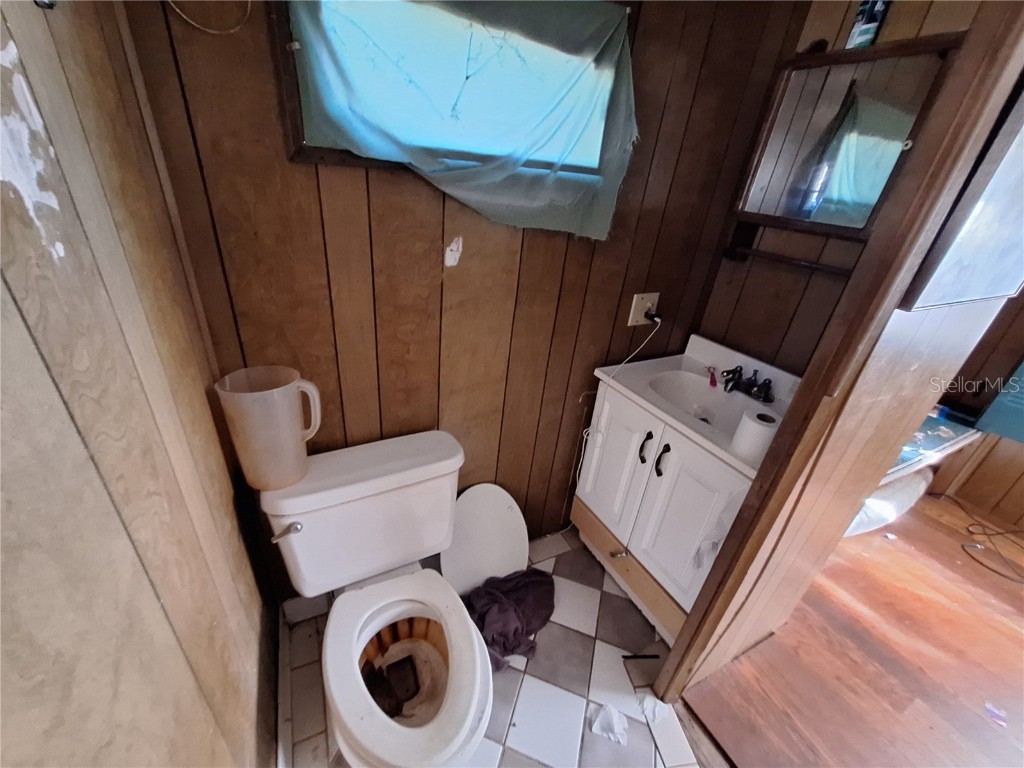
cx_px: 512
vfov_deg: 89.9
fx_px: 385
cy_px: 384
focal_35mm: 13
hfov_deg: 106.2
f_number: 2.2
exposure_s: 1/20
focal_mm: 1.74
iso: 500
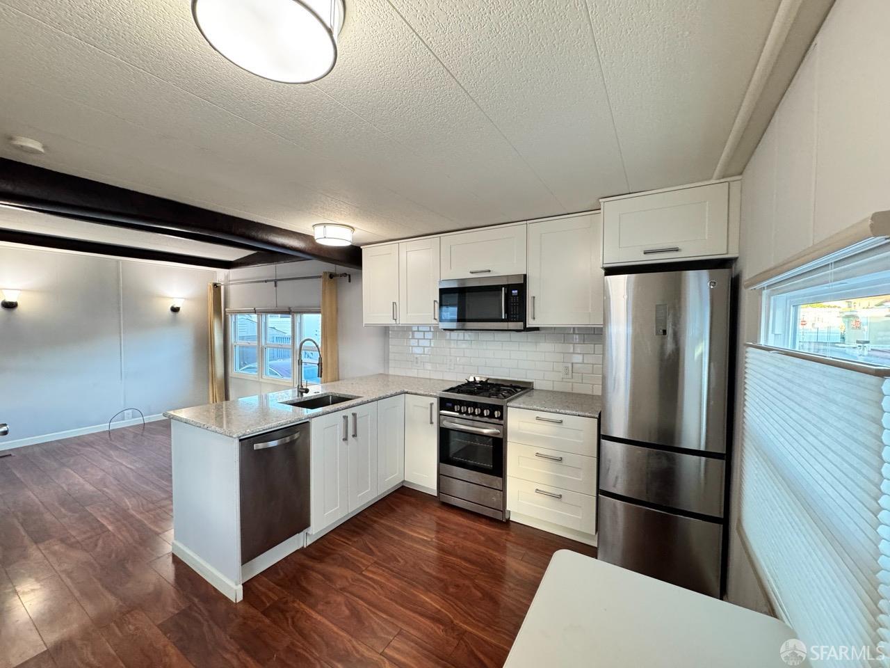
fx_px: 360
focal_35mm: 14
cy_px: 334
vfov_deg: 85.7
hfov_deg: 102.1
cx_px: 445
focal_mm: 2.22
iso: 400
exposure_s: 1/60
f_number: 2.2
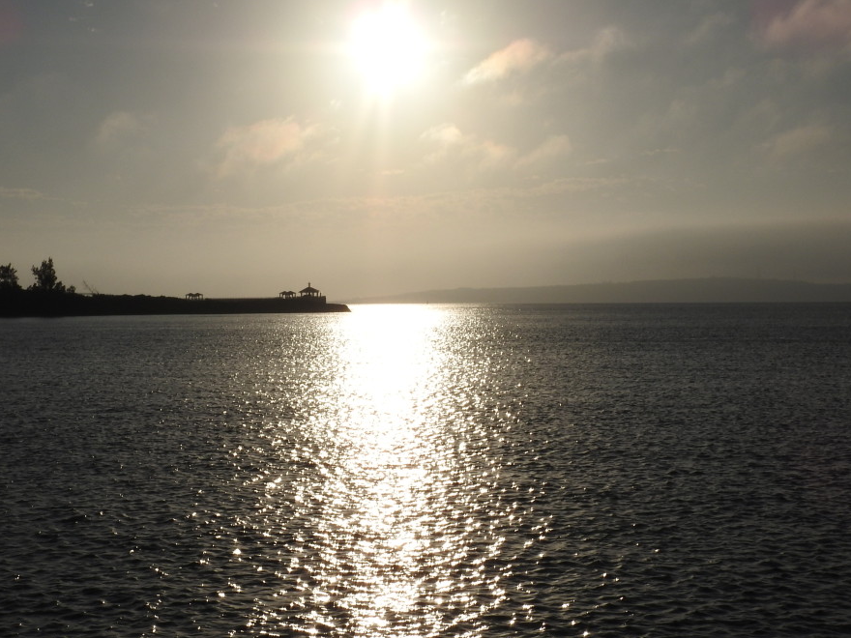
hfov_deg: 30.2
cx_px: 367
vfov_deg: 22.9
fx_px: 1573
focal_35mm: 64
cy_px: 332
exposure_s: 1/3200
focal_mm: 9.9
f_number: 8
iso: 100
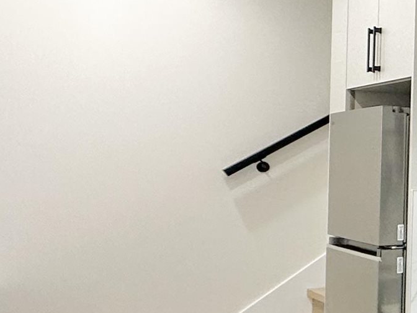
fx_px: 771
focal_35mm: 64
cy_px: 173
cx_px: 833
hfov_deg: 18.9
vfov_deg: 22.9
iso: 200
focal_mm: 2.22
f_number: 2.2
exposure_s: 1/120
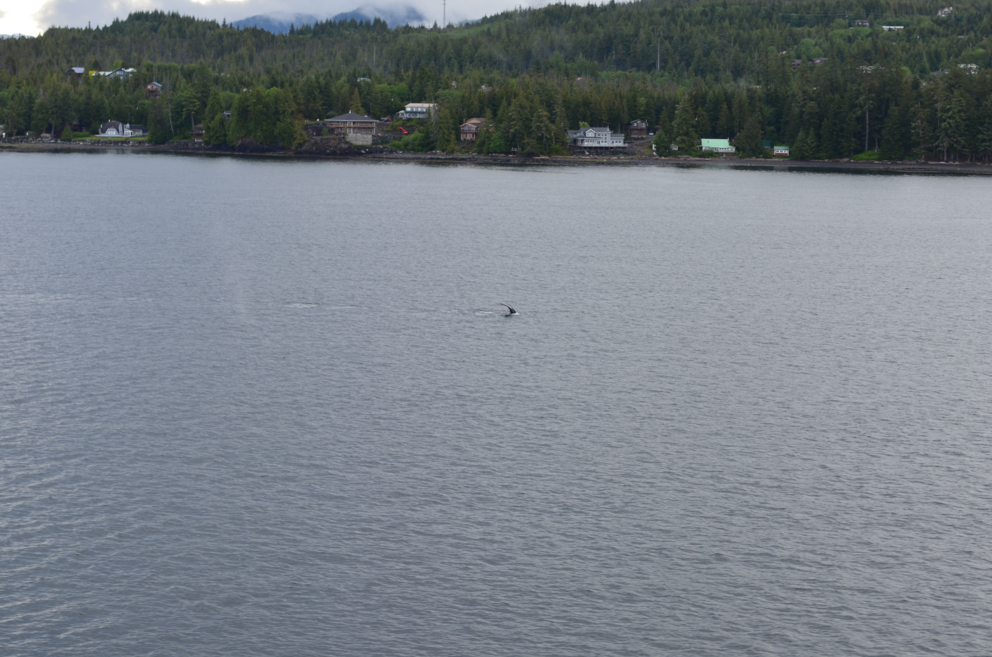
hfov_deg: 24.7
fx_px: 2269
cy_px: 328
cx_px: 496
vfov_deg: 16.5
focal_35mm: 82
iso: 220
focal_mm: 55
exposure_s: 1/60
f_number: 10
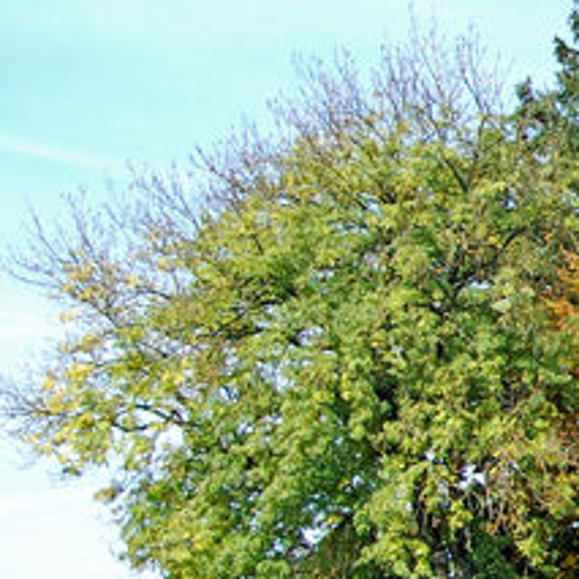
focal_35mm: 185
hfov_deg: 8.8
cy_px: 353
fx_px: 3501
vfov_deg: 9.5
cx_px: 1287
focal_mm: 31
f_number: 7.1
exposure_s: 1/200
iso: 200
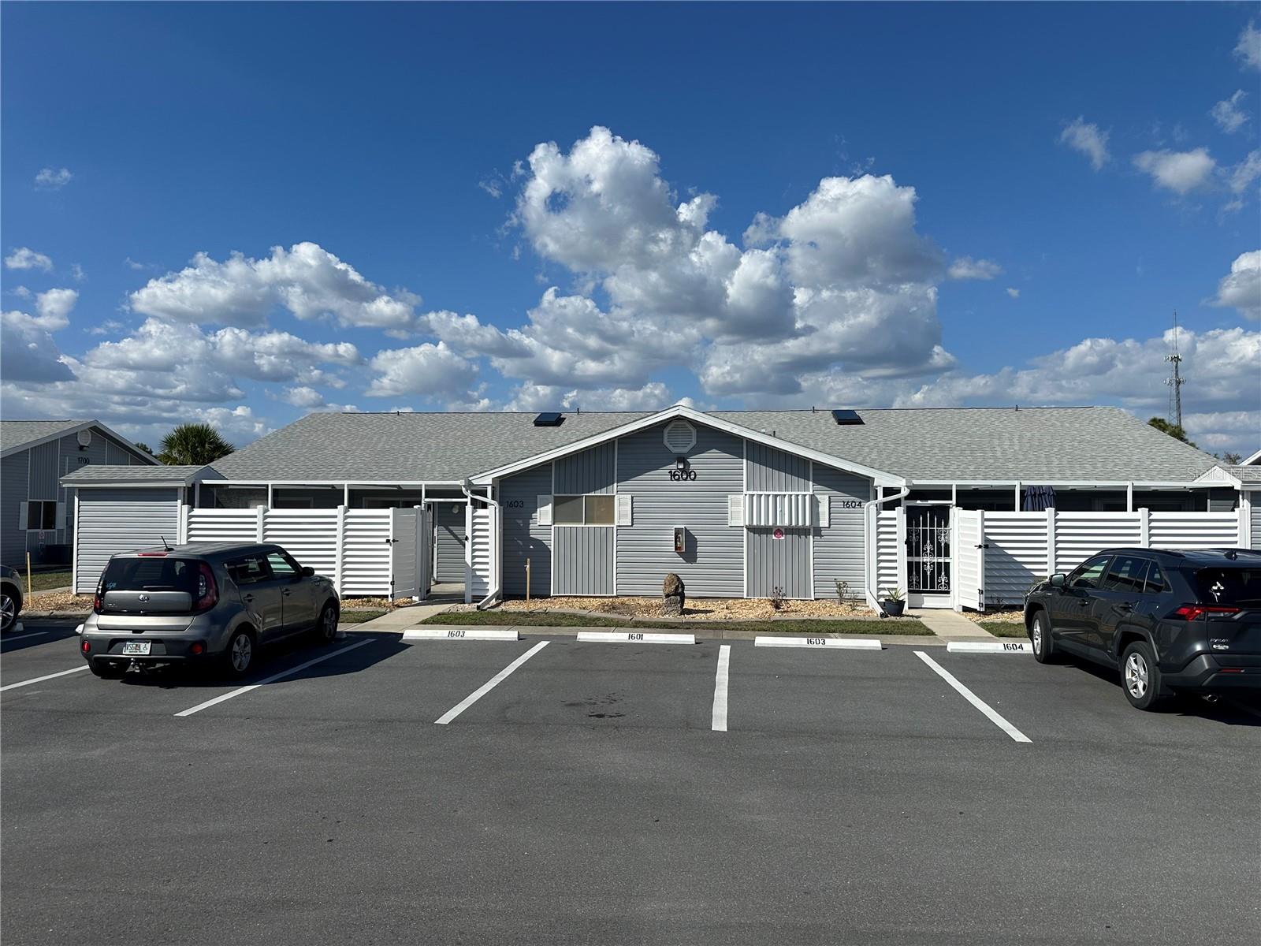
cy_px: 473
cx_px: 630
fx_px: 874
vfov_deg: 56.8
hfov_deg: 71.6
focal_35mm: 24
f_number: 1.78
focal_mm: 6.86
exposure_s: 1/8929
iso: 80
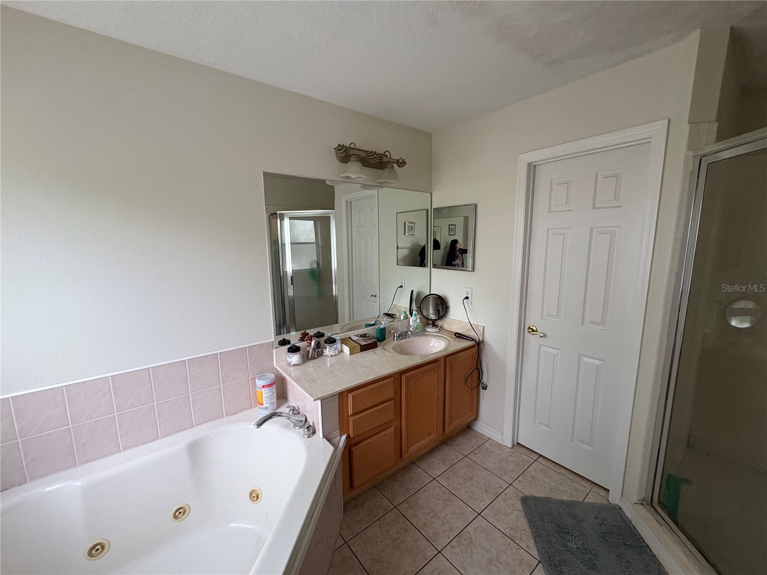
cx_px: 384
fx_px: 310
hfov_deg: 102.1
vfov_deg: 85.7
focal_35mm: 14
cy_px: 288
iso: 400
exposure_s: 1/60
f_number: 2.2
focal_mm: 2.22
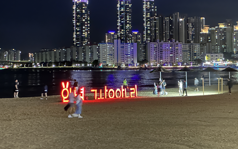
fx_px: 675
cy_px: 38
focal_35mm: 104
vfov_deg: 12.5
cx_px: 142
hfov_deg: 20.0
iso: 1600
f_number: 2.8
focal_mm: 9
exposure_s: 1/8
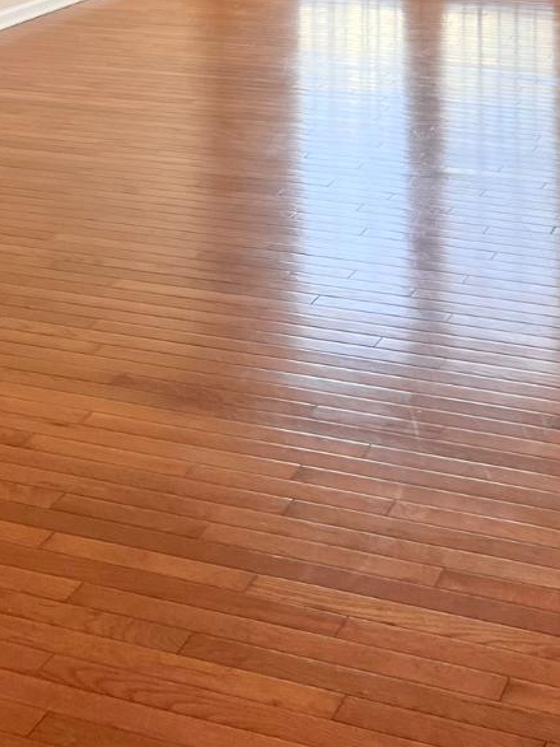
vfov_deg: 25.8
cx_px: 400
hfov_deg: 21.5
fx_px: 1467
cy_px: -127
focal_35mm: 68
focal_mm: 5.7
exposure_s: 1/169
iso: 50
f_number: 1.5
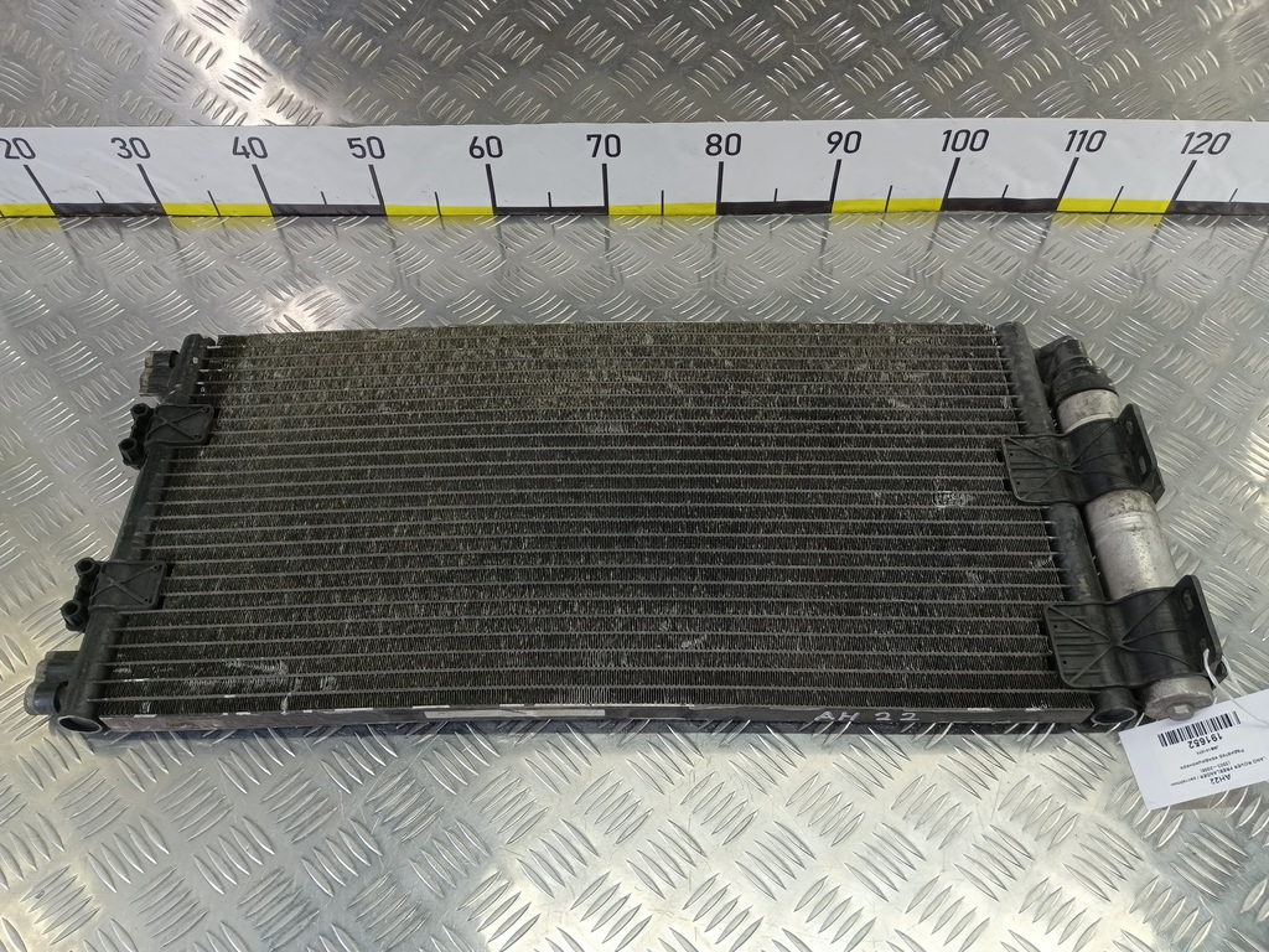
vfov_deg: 58.9
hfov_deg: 73.9
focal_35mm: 23
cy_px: 476
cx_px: 634
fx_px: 843
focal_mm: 4.11
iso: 124
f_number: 1.6
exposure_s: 1/50
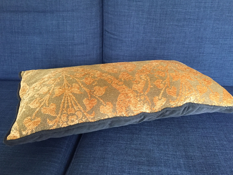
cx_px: 118
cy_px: 88
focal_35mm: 30
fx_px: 202
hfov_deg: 60.0
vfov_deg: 46.8
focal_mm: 4.15
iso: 250
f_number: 2.2
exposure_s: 1/25
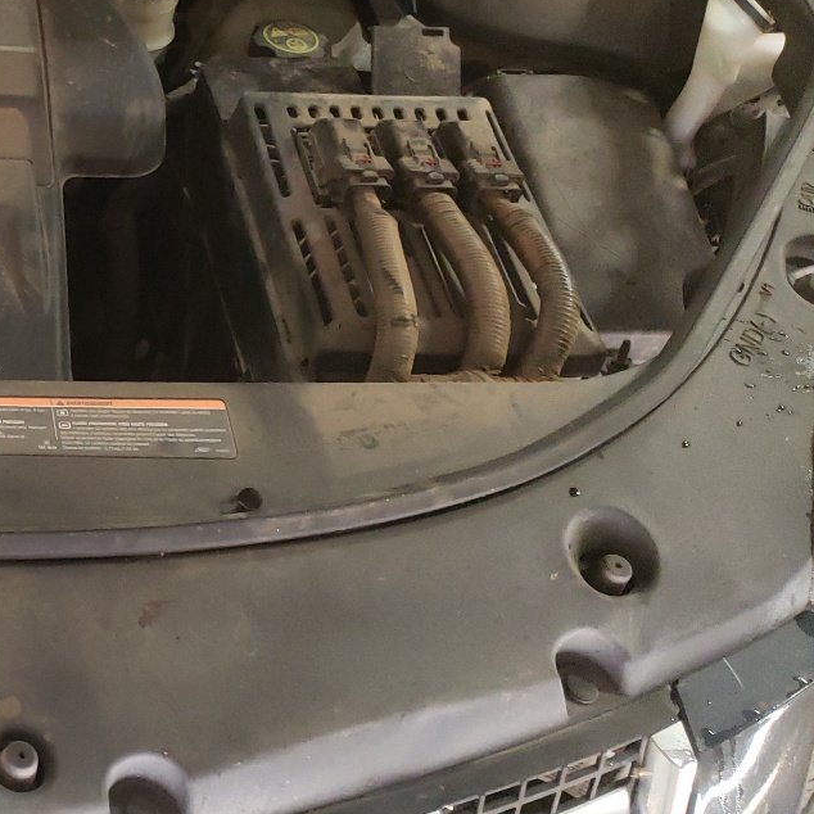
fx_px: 1543
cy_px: 343
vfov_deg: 29.5
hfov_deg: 25.8
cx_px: -212
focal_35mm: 58
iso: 281
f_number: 1.5
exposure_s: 1/30
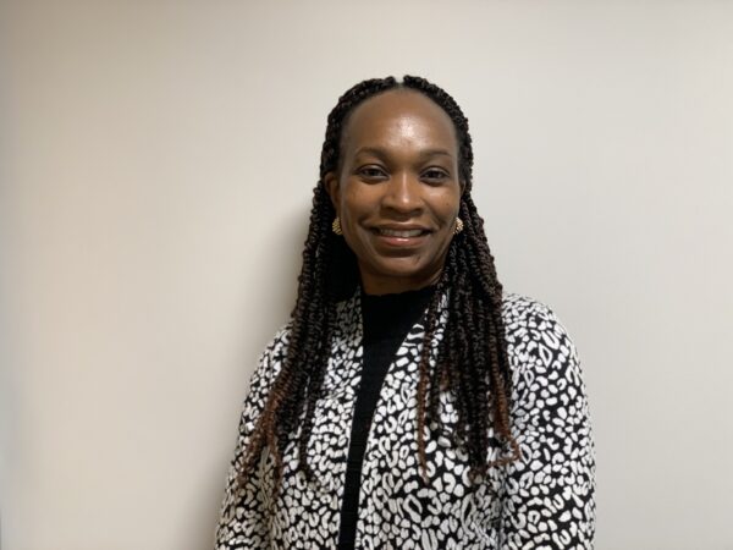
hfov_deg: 36.8
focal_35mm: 52
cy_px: 275
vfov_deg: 28.0
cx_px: 366
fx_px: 1101
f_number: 2.4
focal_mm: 6
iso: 125
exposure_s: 1/50
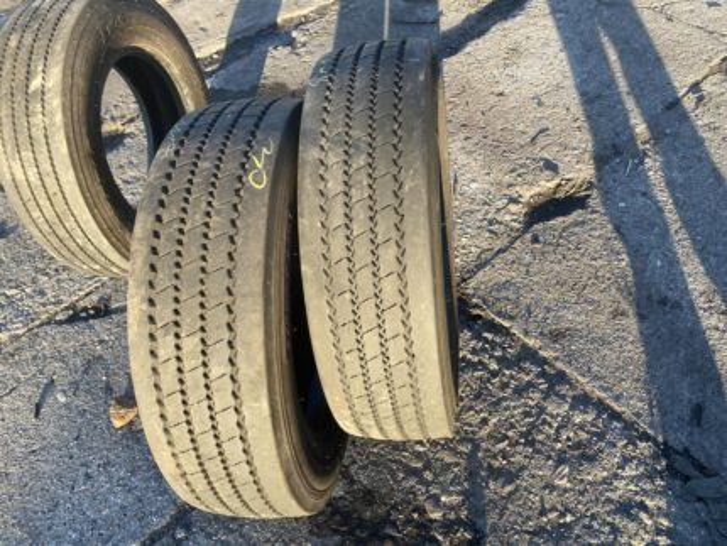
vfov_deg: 53.1
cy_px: 273
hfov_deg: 67.3
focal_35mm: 26
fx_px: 546
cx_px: 364
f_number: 1.8
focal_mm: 4.25
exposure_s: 1/262
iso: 32
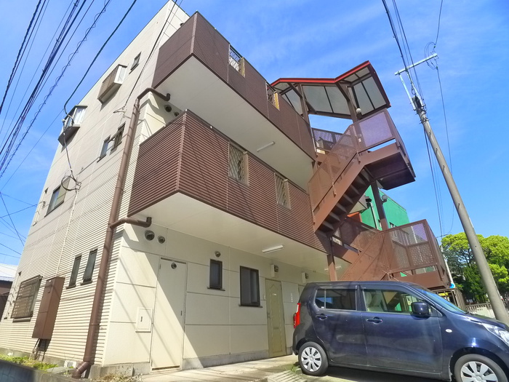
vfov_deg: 56.8
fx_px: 353
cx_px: 254
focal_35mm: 24
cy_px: 191
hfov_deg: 71.6
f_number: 4
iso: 400
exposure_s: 1/500
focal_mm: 5.1
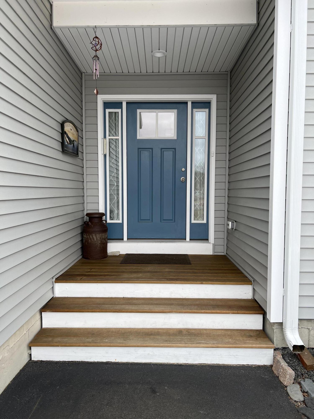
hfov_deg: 53.1
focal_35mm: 26
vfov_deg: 67.3
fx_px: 314
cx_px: 157
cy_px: 210
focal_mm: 5.7
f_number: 1.5
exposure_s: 1/827
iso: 50
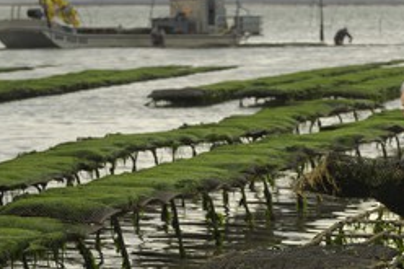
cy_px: 132
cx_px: 274
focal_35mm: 242
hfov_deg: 8.5
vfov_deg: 5.7
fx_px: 2712
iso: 100
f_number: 4.2
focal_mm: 95
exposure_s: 1/320
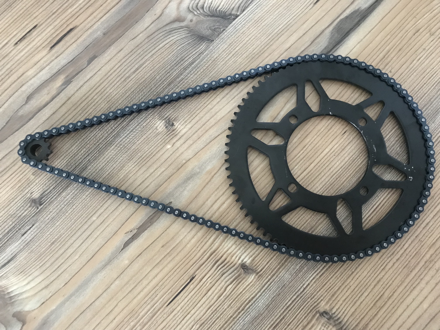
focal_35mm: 28
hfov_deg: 63.4
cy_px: 165
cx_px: 220
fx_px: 356
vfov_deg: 49.7
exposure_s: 1/5
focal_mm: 3.99
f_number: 1.8
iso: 100
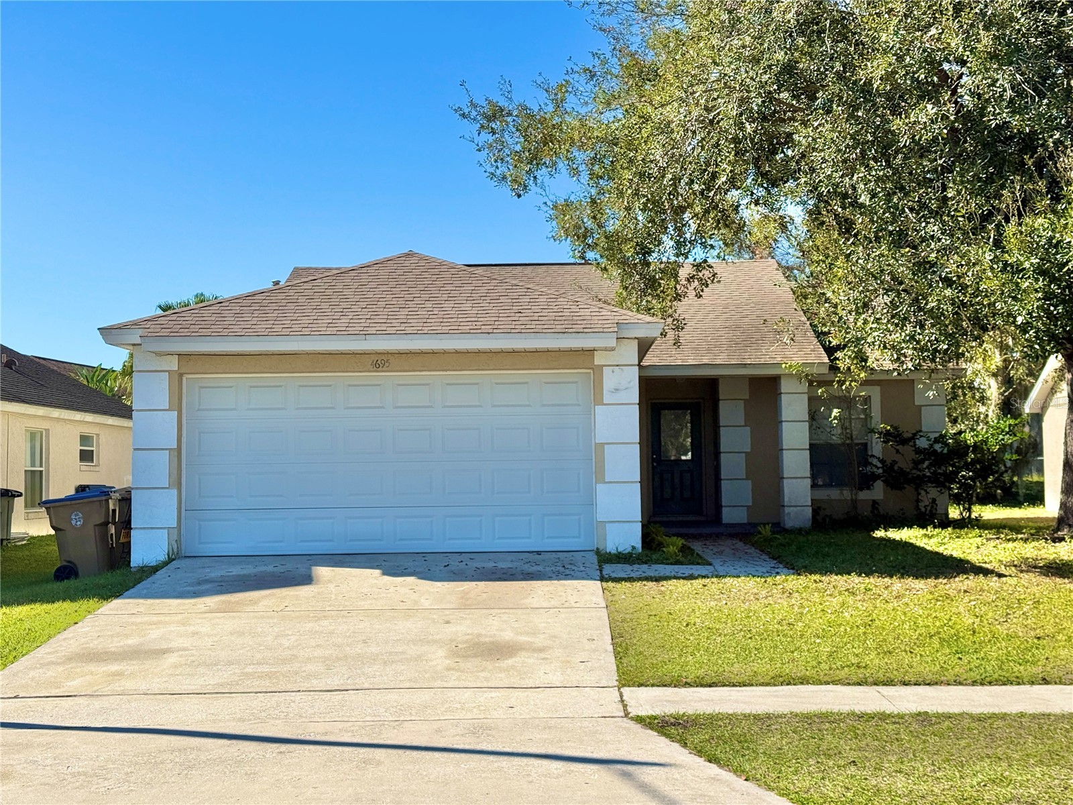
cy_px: 402
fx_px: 1488
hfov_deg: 39.7
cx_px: 536
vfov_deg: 30.3
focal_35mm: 48
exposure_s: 1/4878
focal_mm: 6.76
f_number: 1.78
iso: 64
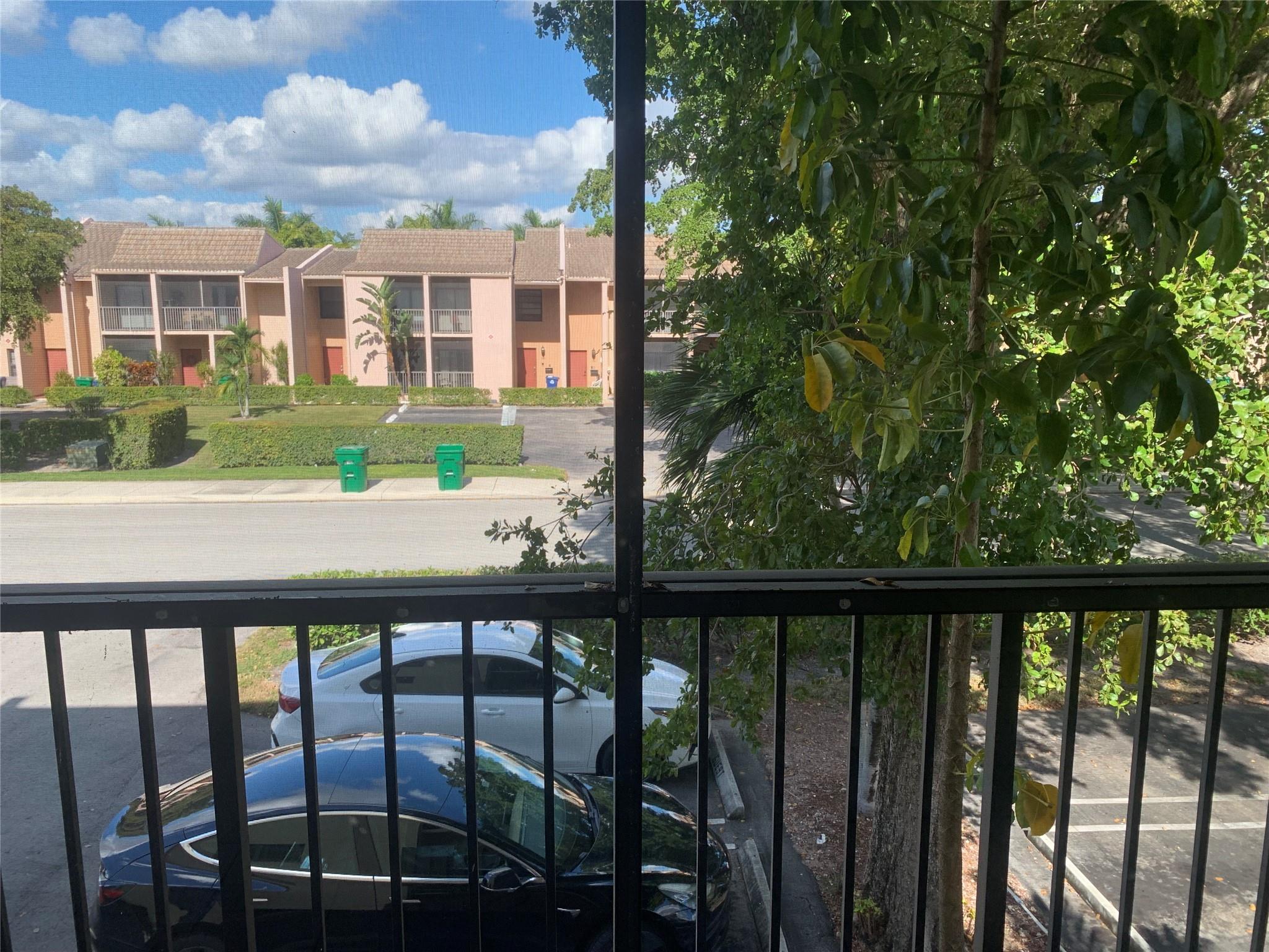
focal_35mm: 26
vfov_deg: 53.1
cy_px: 476
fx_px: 953
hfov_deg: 67.3
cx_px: 634
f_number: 1.8
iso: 25
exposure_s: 1/722
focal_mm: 4.25
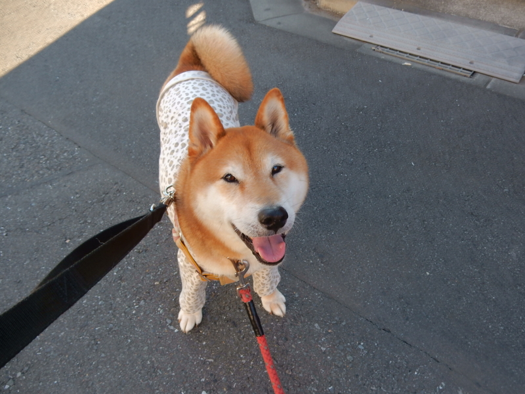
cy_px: 197
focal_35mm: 25
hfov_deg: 69.4
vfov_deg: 54.9
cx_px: 262
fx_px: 379
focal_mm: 4.5
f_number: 3.7
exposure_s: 1/100
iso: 125
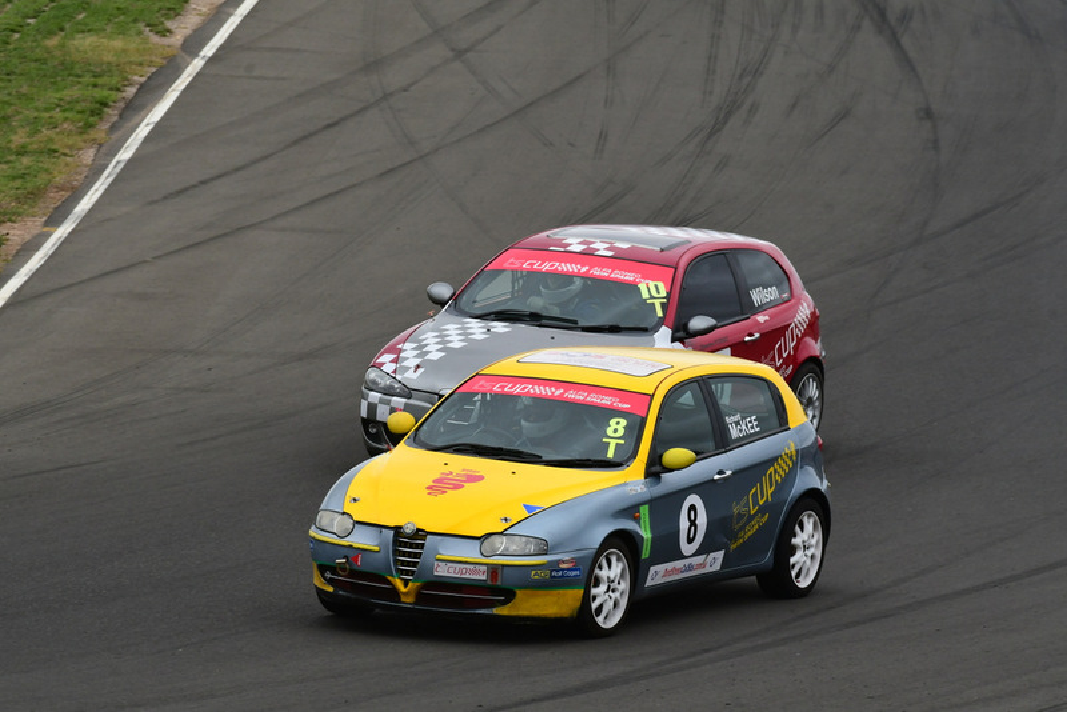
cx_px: 534
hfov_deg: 3.5
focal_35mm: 585
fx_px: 17344
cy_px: 356
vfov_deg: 2.4
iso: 640
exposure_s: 1/640
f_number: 11
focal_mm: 390
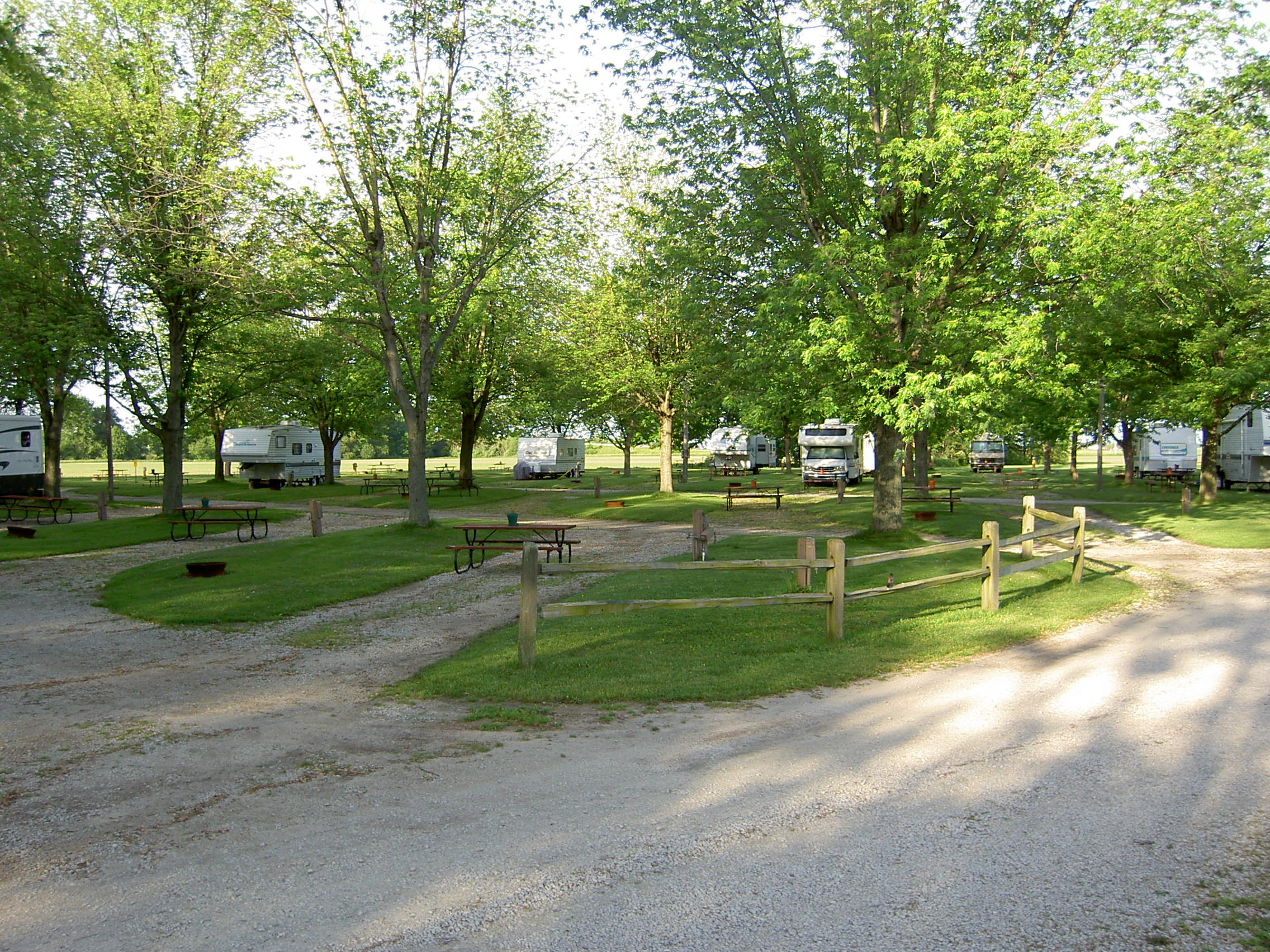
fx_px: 1247
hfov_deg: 54.0
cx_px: 635
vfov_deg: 41.8
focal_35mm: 34
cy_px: 476
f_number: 2.8
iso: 50
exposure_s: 1/200
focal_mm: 5.6
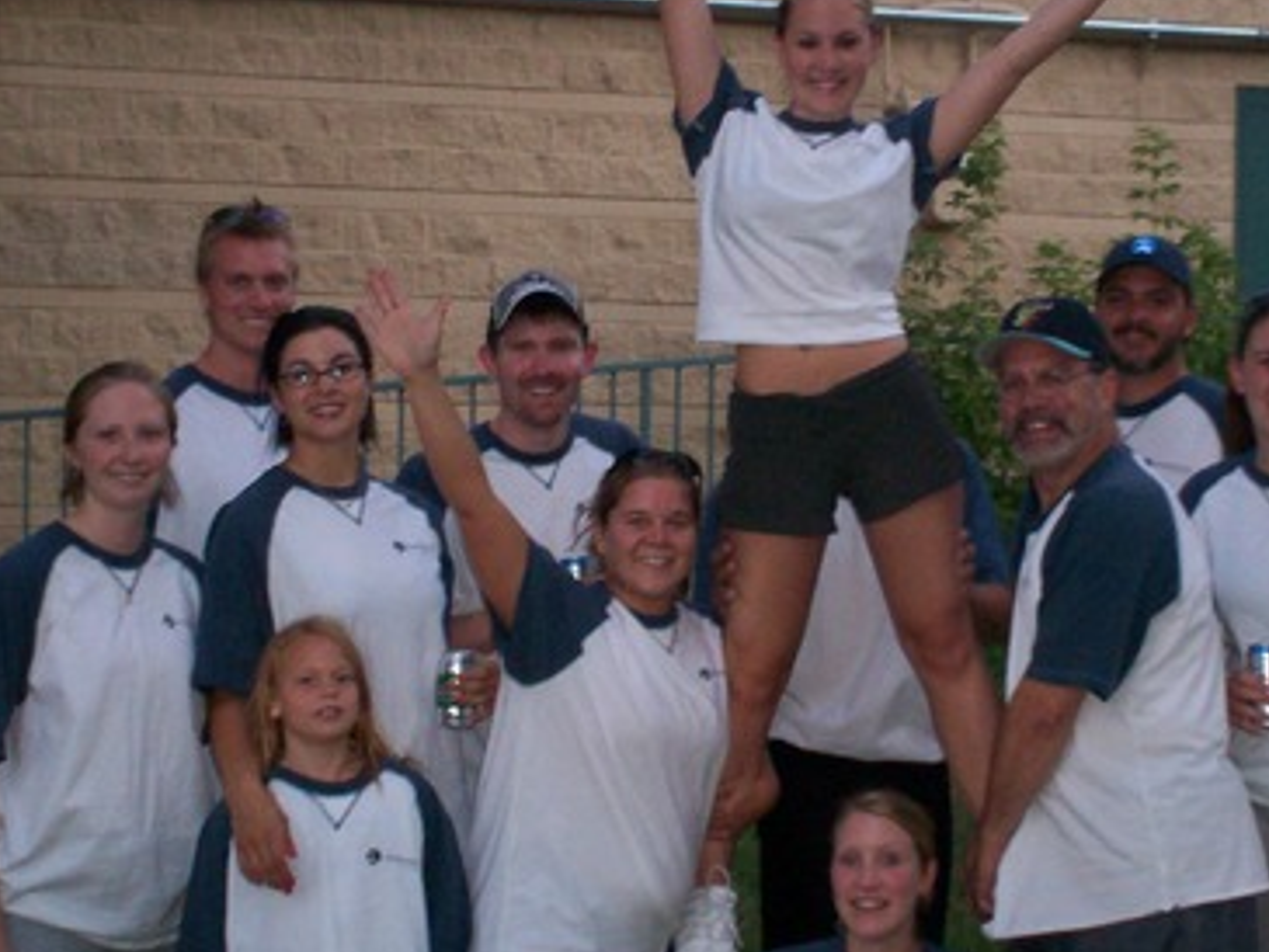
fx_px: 2604
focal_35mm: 71
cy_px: 361
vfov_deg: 20.7
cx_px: 772
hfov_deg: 27.3
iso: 140
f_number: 4.5
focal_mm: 6
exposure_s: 1/60
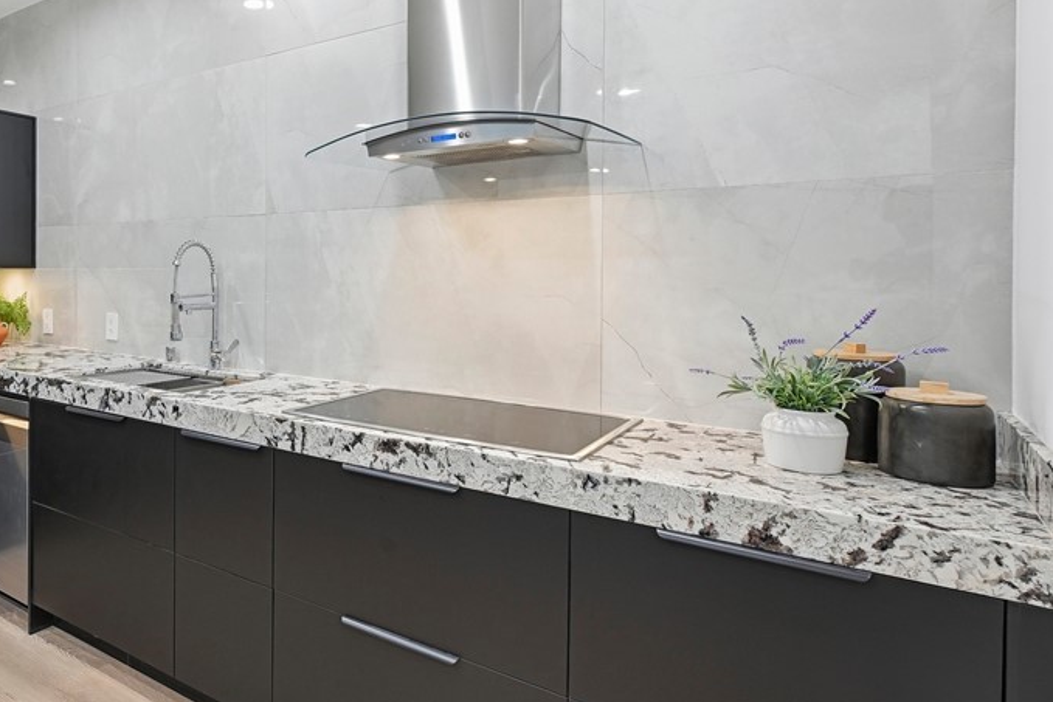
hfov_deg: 67.4
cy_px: 282
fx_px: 726
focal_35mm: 25
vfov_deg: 51.3
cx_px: 264
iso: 640
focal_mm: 15.5
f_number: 9
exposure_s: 1/100
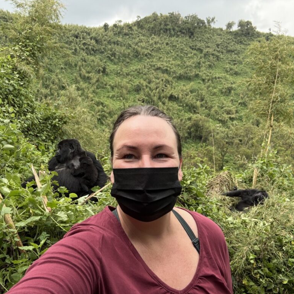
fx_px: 269
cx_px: 149
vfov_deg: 57.3
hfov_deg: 57.3
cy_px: 151
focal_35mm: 28
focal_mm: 2.69
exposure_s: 1/235
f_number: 1.9
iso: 50
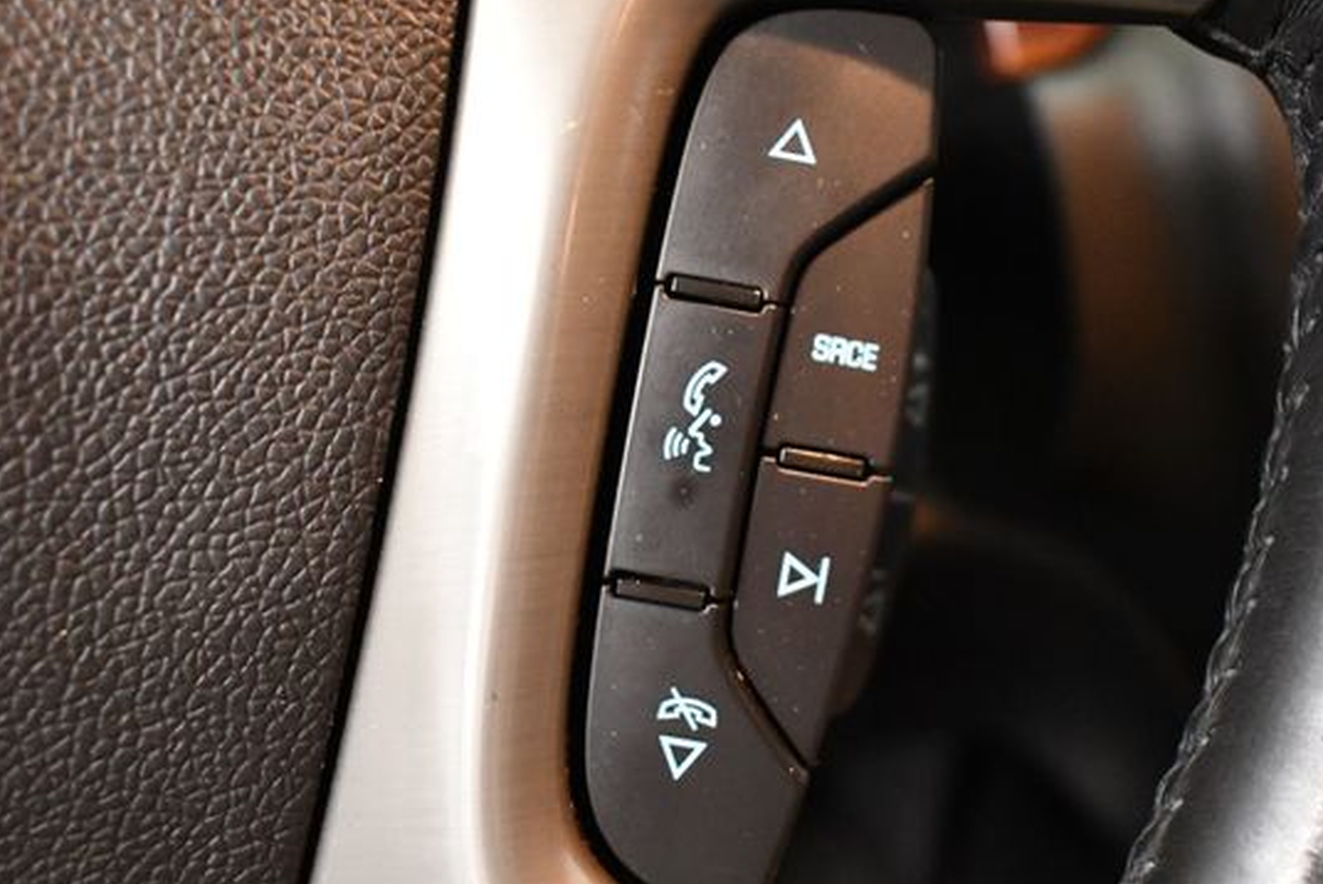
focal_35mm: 43
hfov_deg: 45.3
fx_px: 1581
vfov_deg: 31.2
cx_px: 738
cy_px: 427
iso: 4000
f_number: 3.5
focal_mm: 18
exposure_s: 1/60
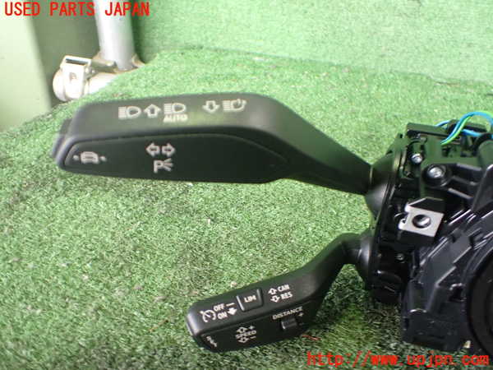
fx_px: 427
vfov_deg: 46.8
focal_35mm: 30
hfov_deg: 60.0
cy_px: 185
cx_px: 246
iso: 800
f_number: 2.3
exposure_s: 1/50
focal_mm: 5.4
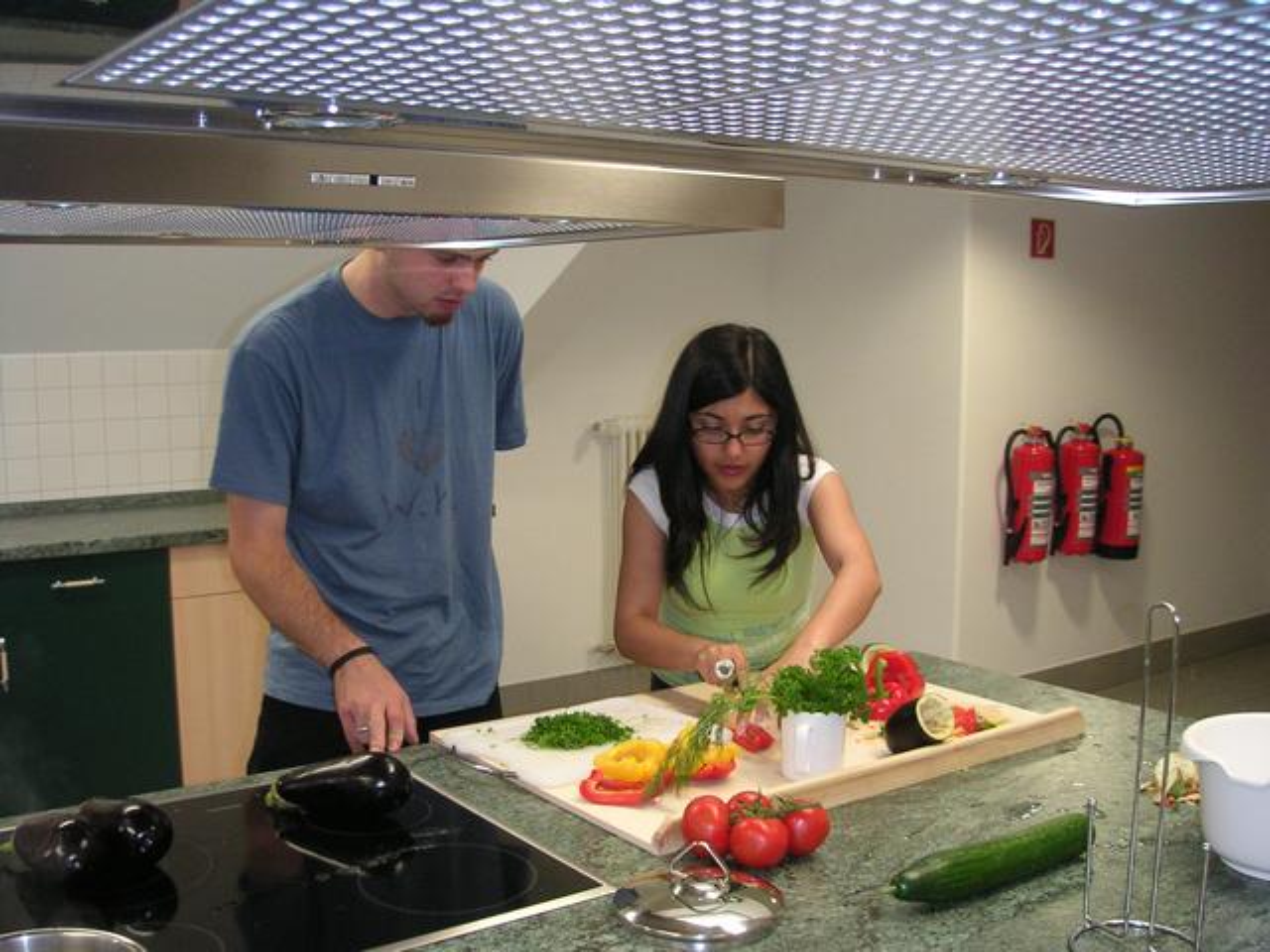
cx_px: 635
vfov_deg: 38.7
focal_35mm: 37
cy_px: 476
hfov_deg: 50.1
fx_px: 1357
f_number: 2.8
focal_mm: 5.7
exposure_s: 1/45
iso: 160
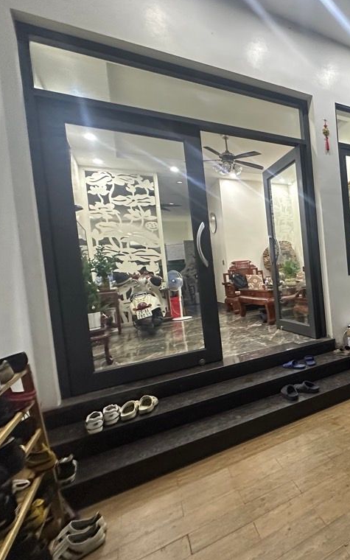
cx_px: 347
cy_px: 279
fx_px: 305
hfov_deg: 49.2
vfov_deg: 85.1
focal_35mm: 20
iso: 500
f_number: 2.2
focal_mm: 2.22
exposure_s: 1/50
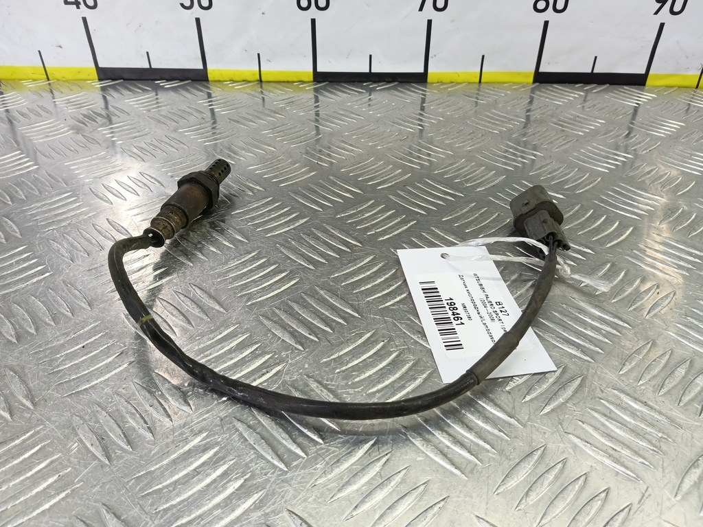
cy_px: 264
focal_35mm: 23
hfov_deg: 73.9
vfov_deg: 58.9
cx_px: 352
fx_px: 467
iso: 135
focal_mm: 4.11
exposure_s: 1/50
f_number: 1.6
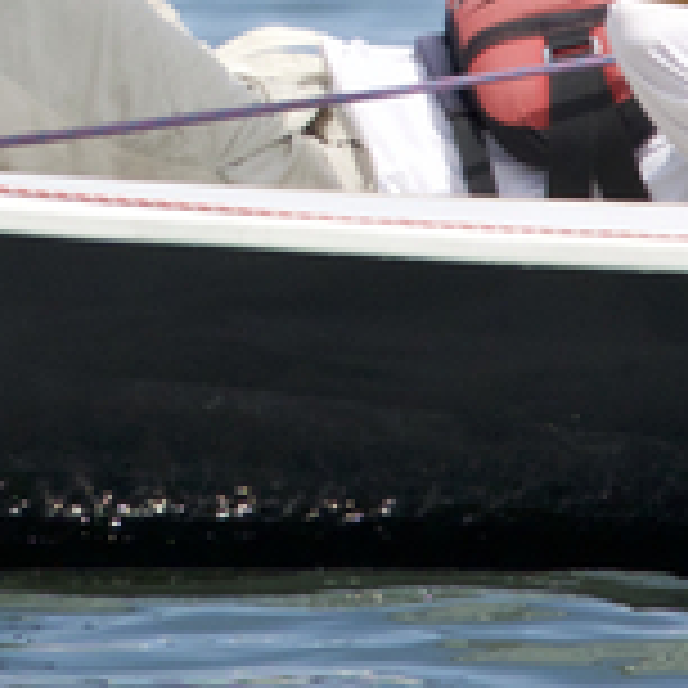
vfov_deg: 0.7
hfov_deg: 0.7
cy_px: -654
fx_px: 57632
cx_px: -274
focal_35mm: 2563
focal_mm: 167.5
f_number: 5.3
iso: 160
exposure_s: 1/640
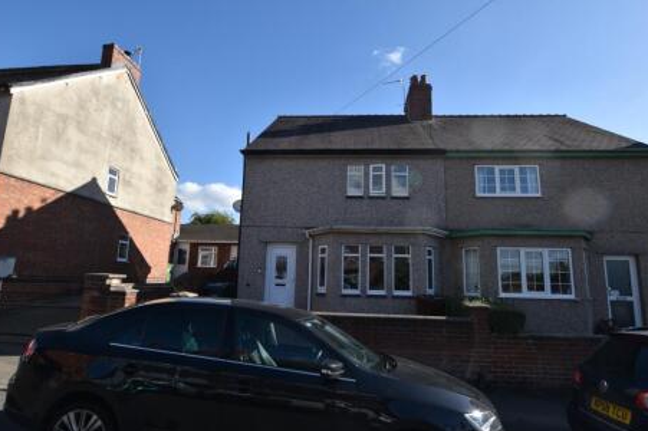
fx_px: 342
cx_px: 328
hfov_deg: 86.9
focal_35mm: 19
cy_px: 215
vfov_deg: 64.5
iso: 100
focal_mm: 12
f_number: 7.1
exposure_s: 1/200
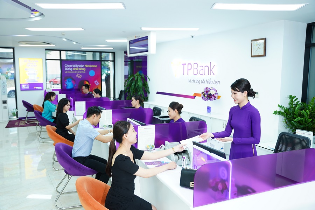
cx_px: 158
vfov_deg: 43.1
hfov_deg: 61.3
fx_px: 266
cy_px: 105
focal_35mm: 30
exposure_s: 1/200
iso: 1000
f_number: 3.2
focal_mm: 30.4
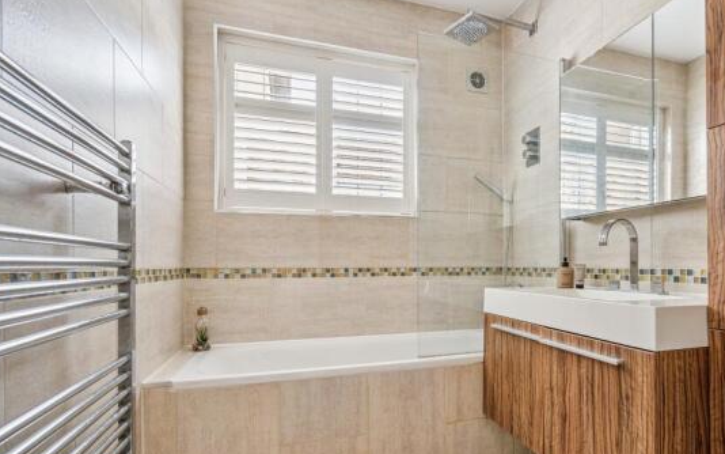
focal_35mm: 20
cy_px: 267
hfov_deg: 84.1
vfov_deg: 59.3
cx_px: 432
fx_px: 395
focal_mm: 16
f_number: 5.6
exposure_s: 1/20
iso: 640
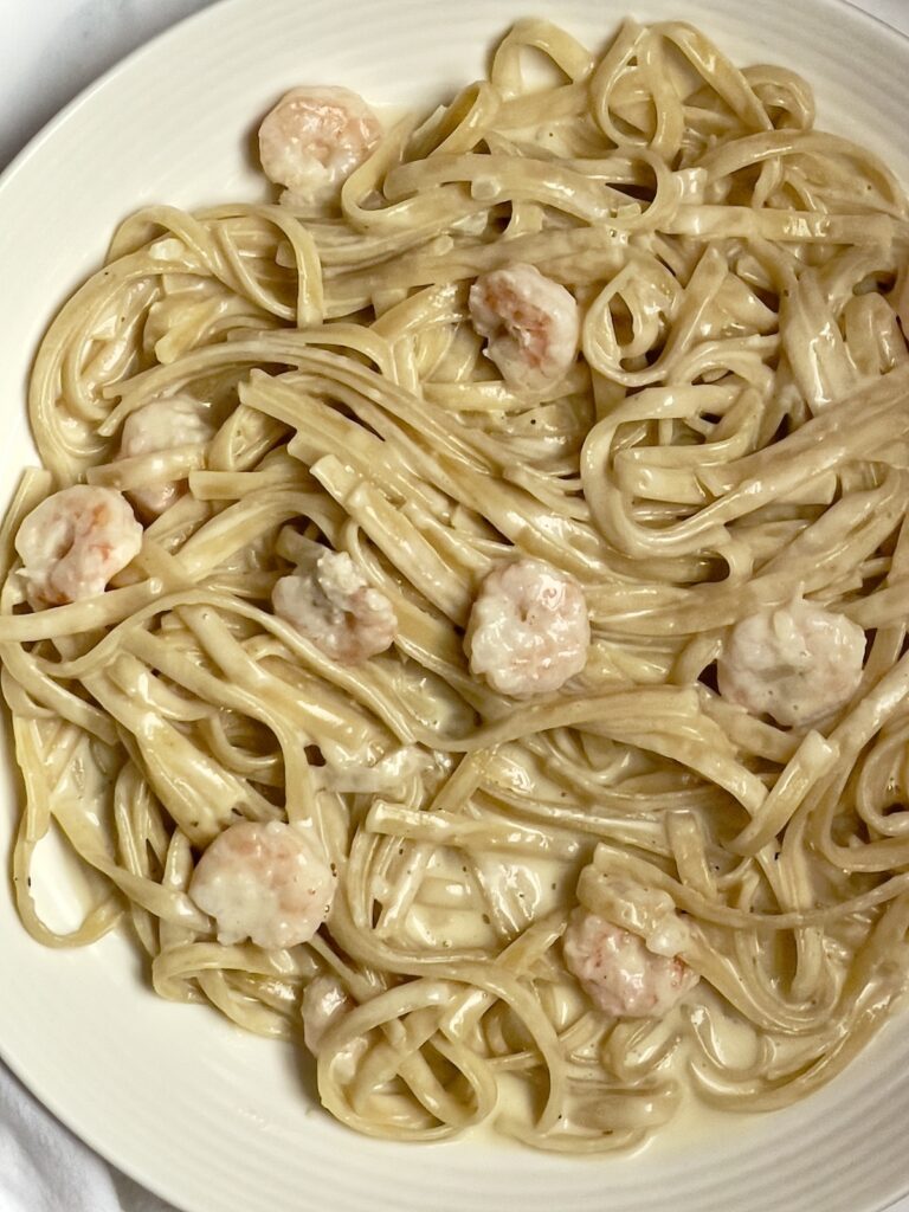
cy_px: 606
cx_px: 454
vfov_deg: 36.8
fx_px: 1821
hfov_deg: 28.0
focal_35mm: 52
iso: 200
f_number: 2
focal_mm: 6
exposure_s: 1/121
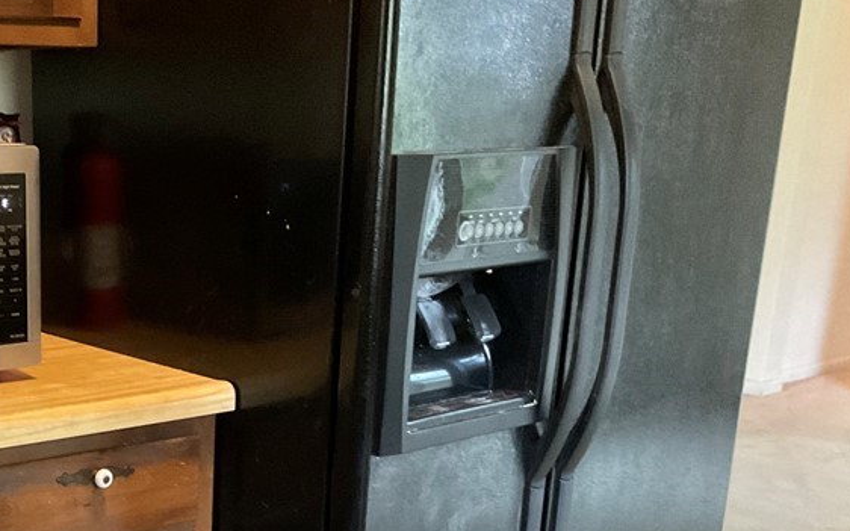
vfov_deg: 22.3
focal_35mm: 56
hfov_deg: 34.5
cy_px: 522
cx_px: 109
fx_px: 1297
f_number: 1.8
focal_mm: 3
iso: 500
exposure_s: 1/30
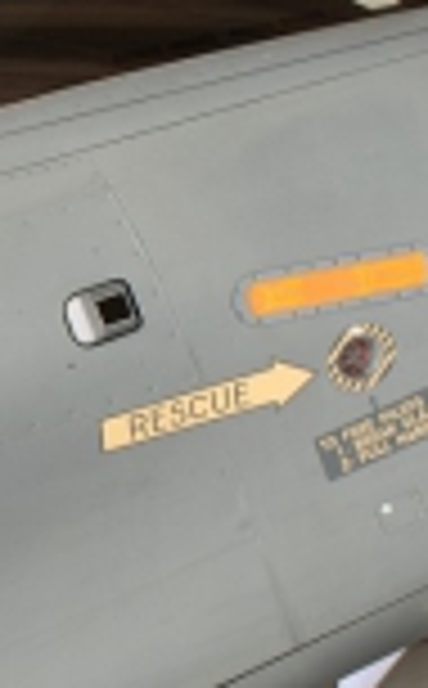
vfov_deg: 13.4
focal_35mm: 156
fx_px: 2925
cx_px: -158
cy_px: 369
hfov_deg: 8.2
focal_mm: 26
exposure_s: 1/200
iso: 200
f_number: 4
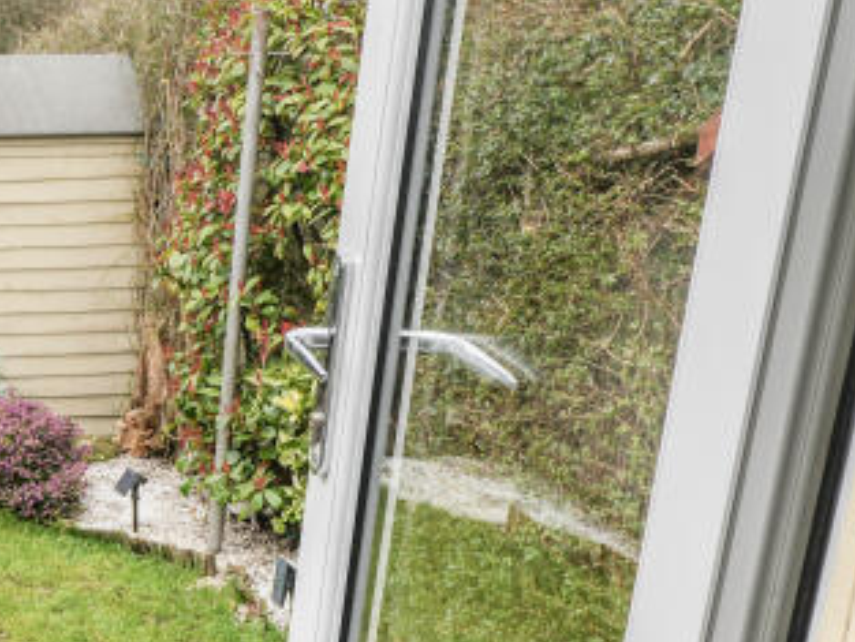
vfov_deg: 22.3
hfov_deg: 24.8
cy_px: 275
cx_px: -306
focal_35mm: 66
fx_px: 1631
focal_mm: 14
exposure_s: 1/100
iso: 100
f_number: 5
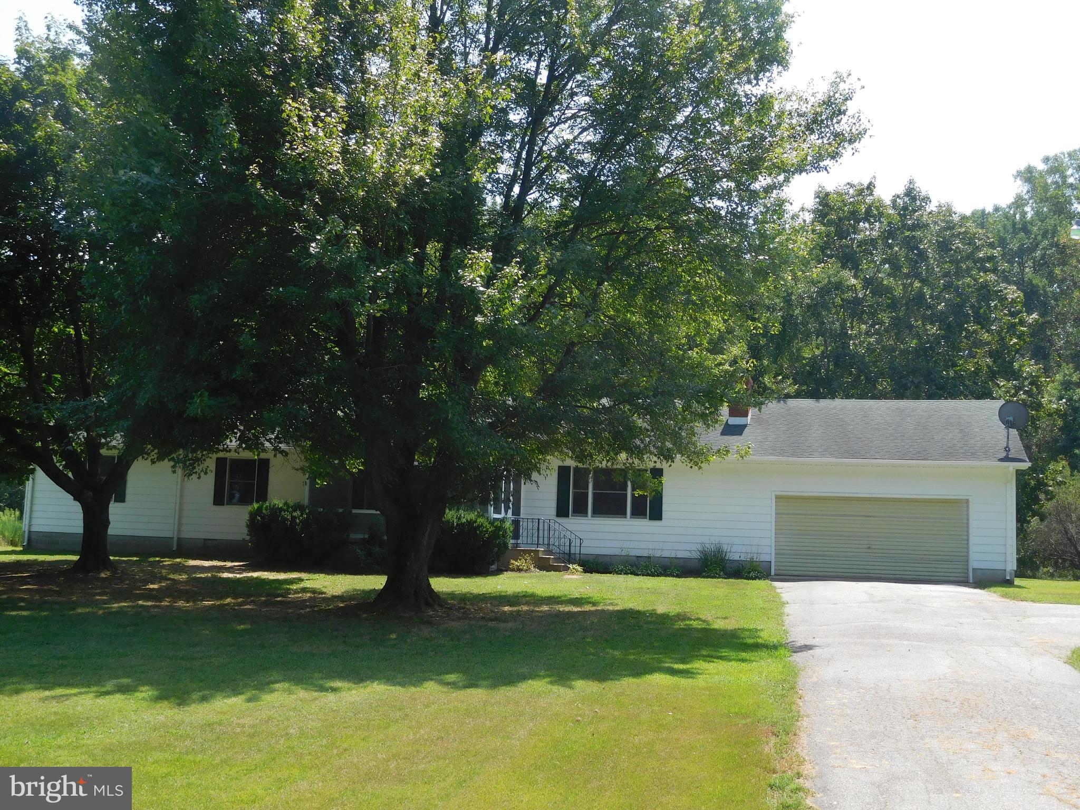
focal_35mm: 40
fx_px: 1248
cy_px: 405
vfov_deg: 36.0
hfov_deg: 46.8
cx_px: 540
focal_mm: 7.1
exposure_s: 1/500
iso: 125
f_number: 3.9
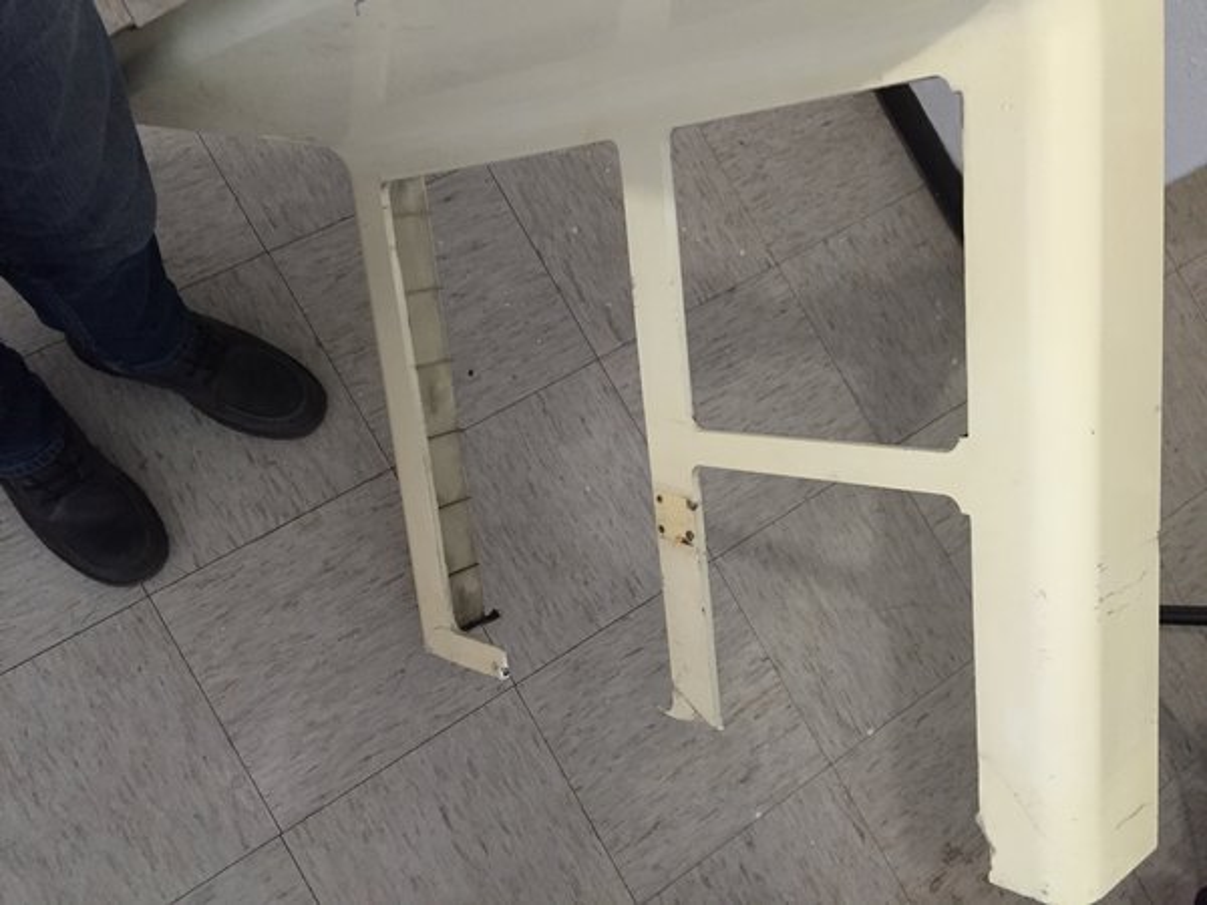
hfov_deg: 61.7
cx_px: 604
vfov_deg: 48.2
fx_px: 1011
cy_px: 452
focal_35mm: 29
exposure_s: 1/30
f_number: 2.2
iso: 160
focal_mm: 4.15
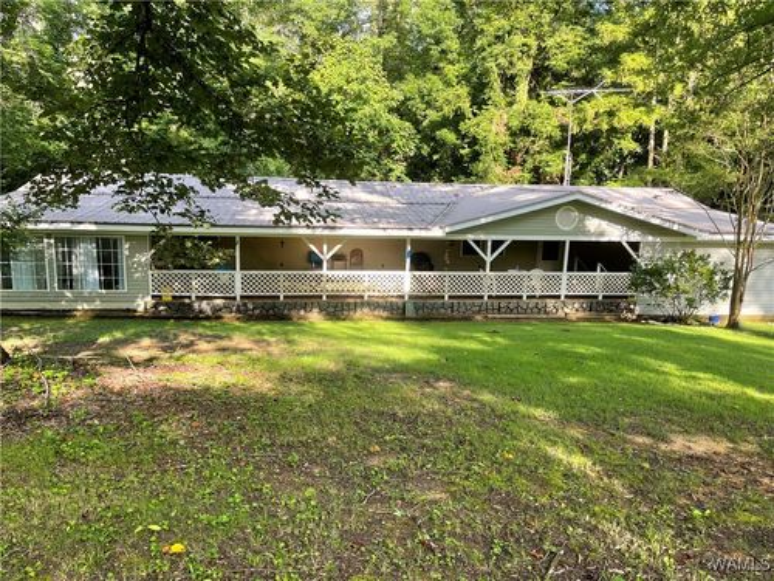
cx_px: 387
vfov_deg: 54.9
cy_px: 290
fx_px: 559
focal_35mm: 25
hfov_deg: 69.4
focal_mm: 5.1
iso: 32
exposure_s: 1/213
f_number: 1.6
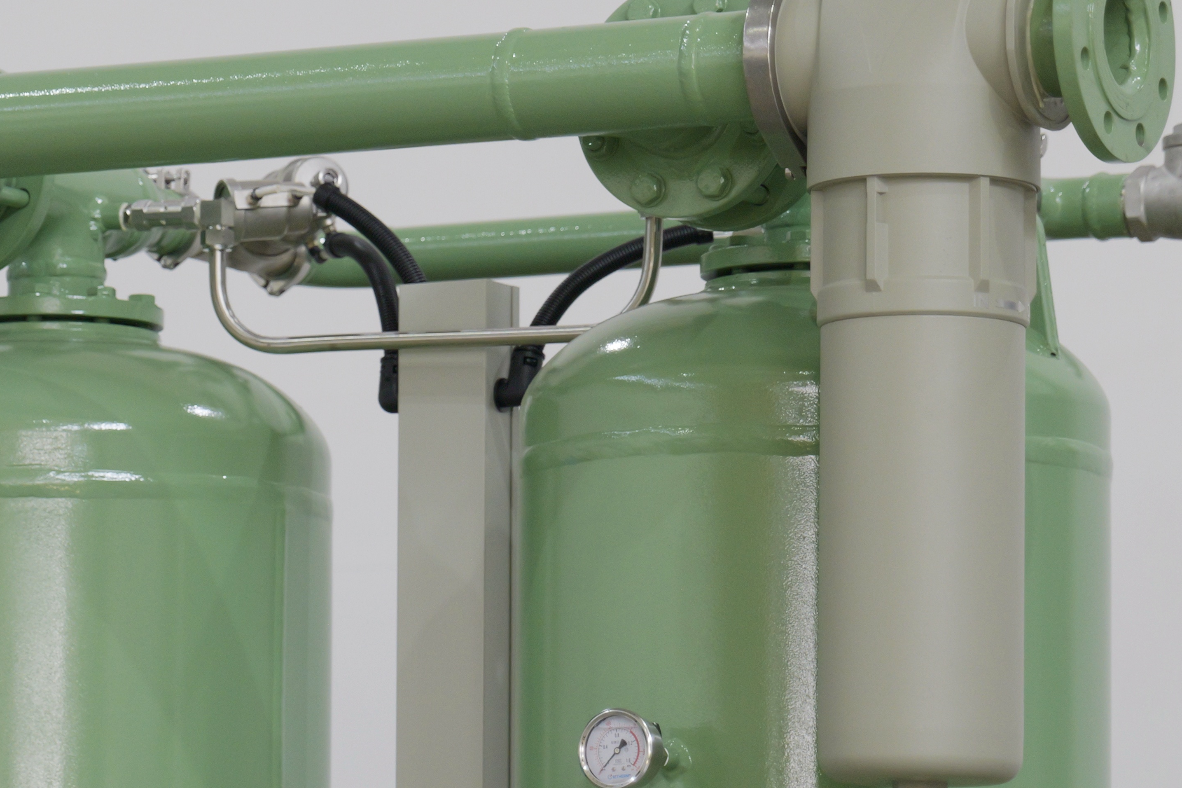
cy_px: 645
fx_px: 6796
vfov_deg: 6.6
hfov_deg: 9.9
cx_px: 437
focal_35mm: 207
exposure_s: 1/100
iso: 1600
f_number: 4
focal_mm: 99
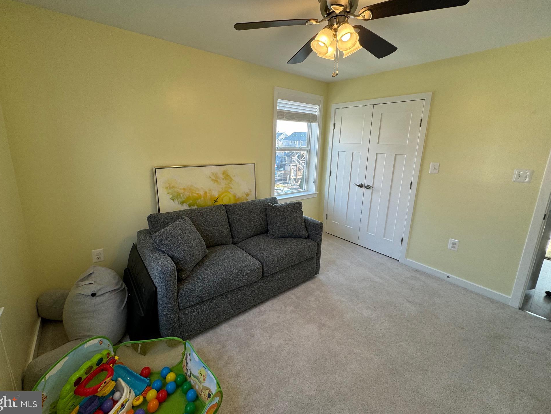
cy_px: 193
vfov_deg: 81.7
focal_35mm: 15
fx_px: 239
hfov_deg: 98.1
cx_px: 265
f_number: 2.2
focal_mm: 2.22
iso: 64
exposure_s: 1/120
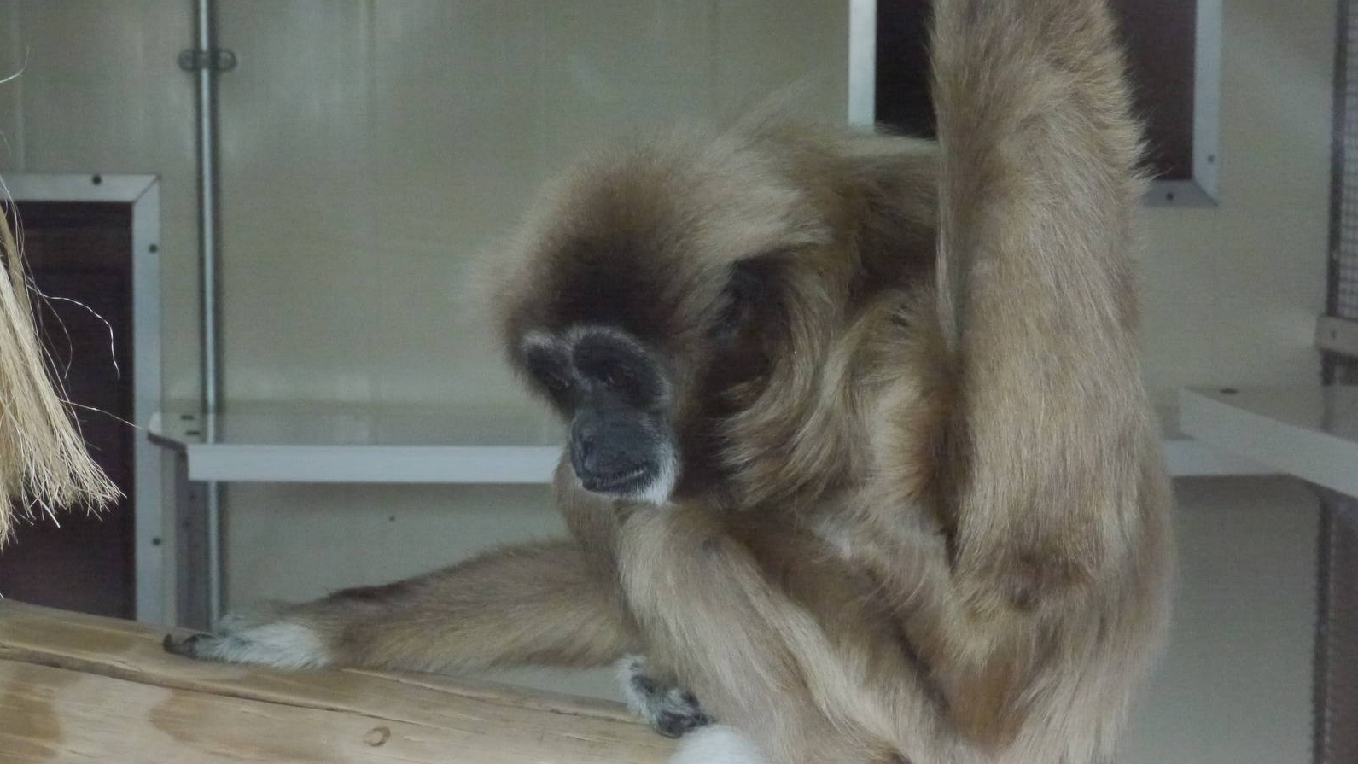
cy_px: 433
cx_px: 680
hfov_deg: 23.2
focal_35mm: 92
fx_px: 3313
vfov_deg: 13.2
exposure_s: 1/250
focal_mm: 42
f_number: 14
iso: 6400
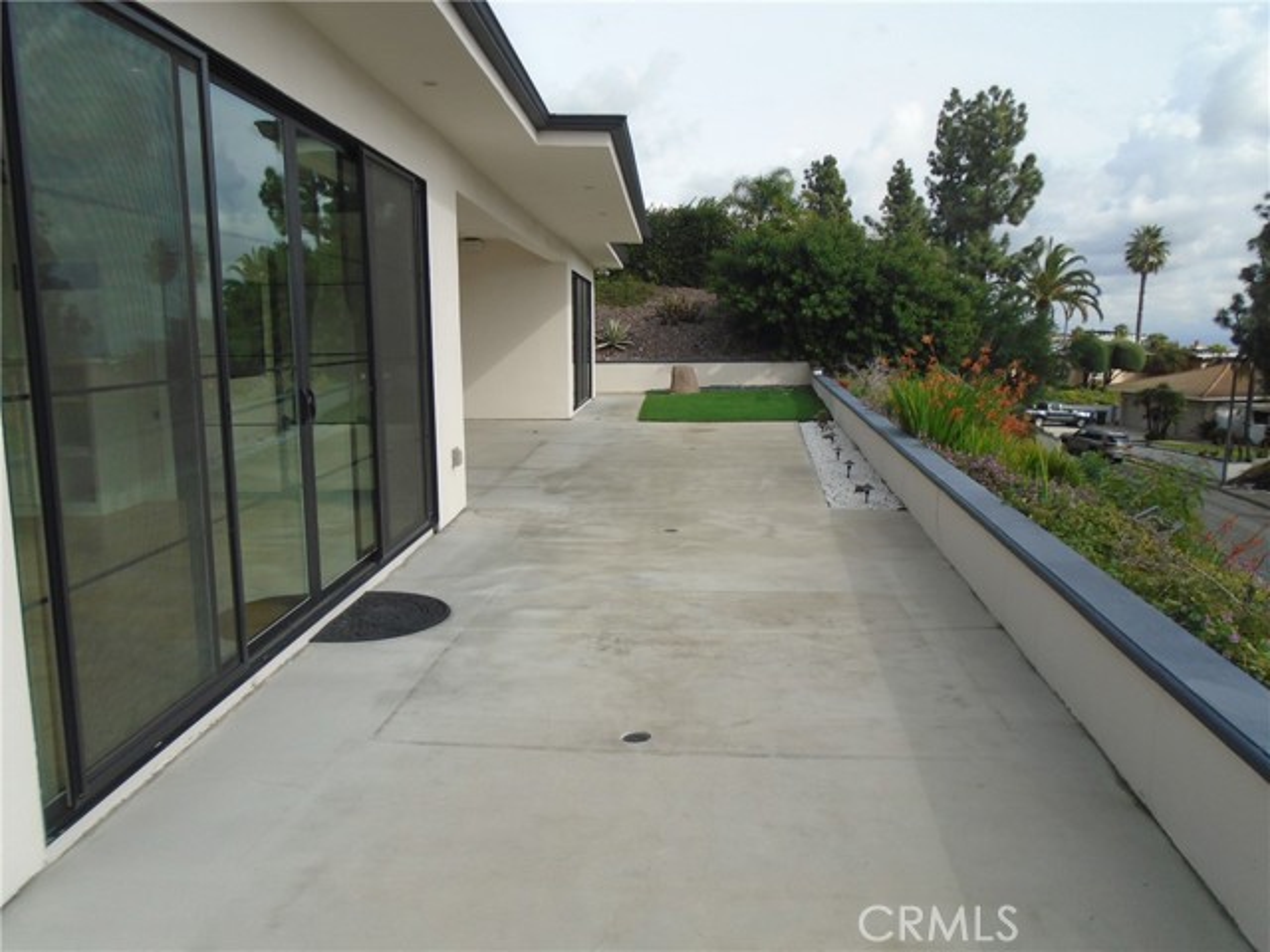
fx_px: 954
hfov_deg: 67.3
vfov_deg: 53.1
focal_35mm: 26
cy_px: 476
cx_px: 635
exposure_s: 1/200
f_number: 8
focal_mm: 4.6
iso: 100
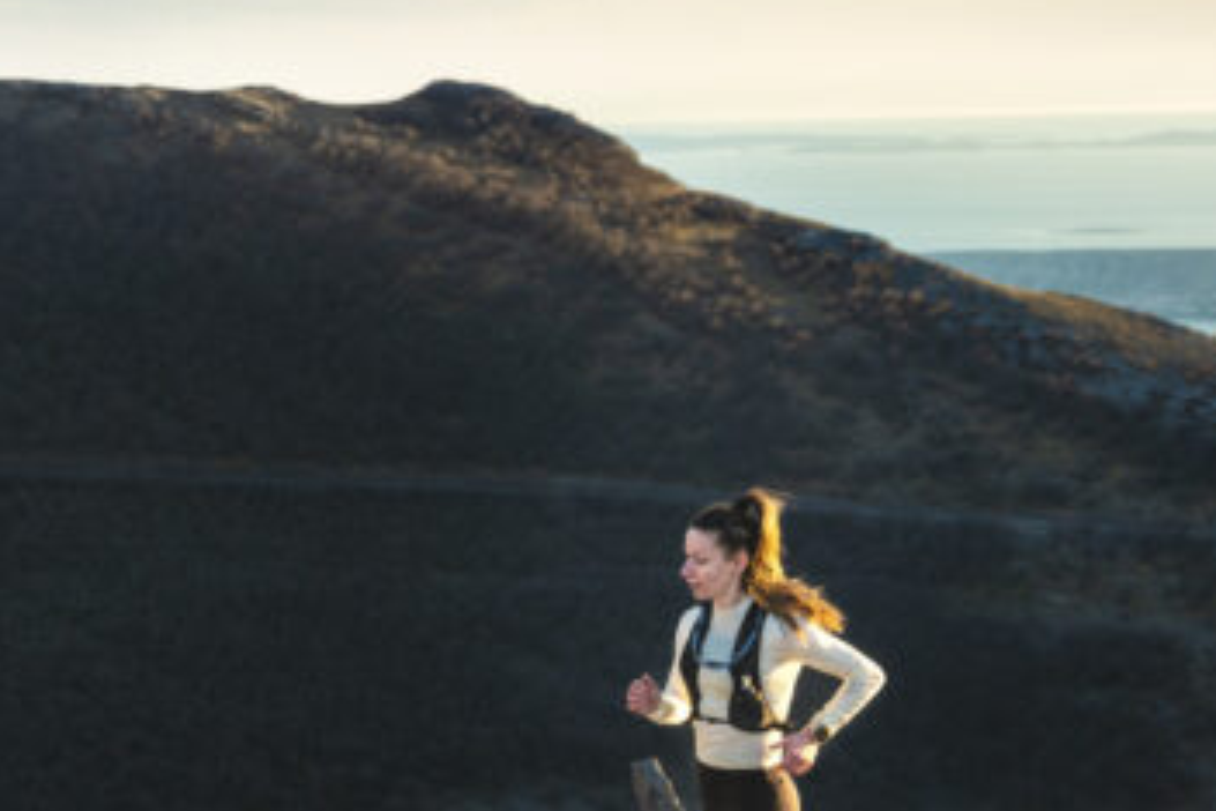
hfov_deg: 19.3
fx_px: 3546
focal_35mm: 105
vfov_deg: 13.0
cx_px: 298
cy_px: 634
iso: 125
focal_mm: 36
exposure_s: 1/500
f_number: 4
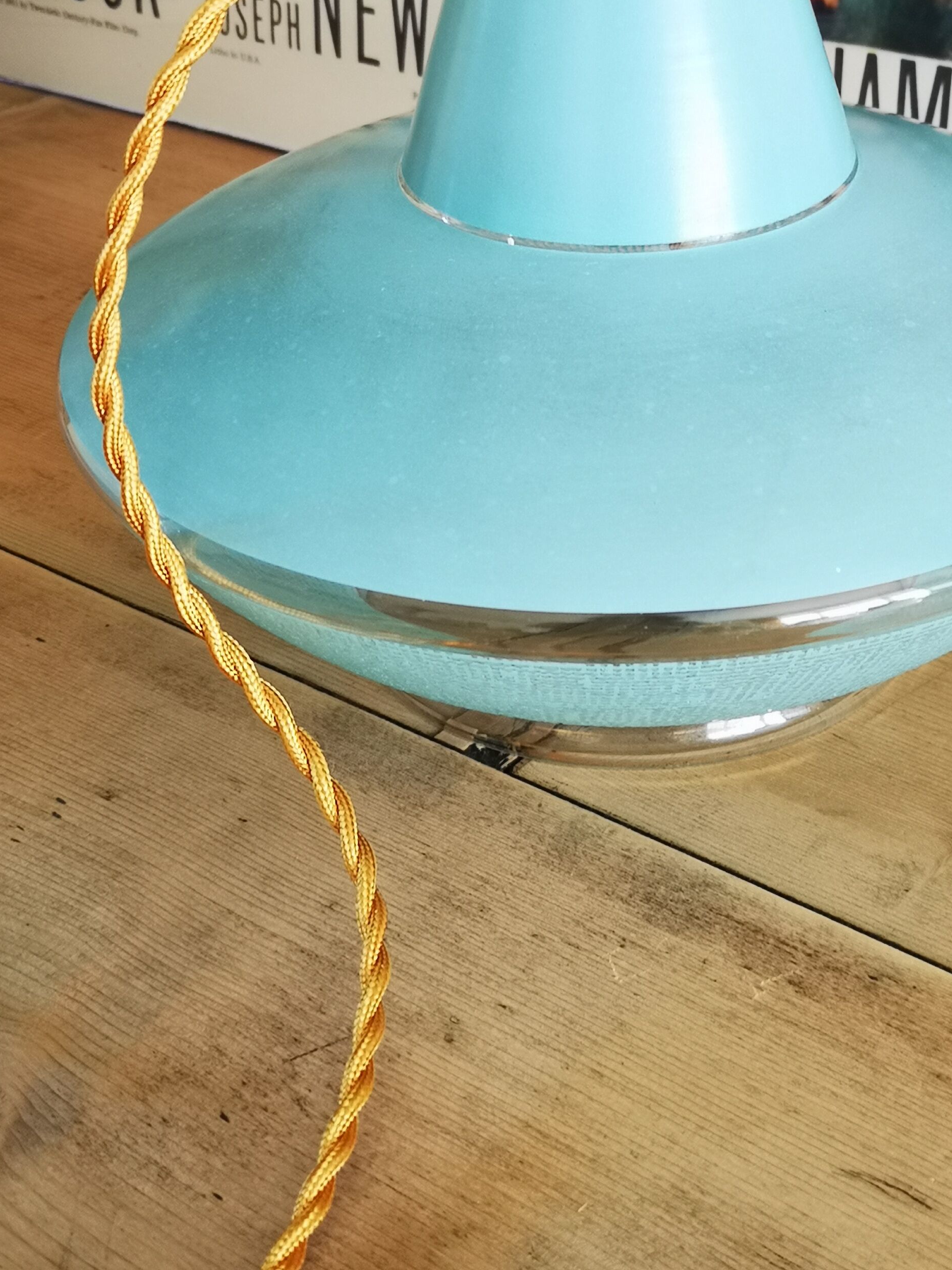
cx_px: 596
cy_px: 349
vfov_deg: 31.7
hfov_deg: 24.4
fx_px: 2200
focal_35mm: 60
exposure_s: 1/33.3
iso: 125
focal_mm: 5.58
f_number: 1.8
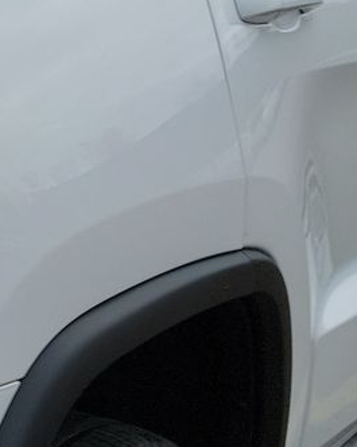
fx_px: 1494
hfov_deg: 12.0
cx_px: -373
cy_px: 195
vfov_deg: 17.0
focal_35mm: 113
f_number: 1.8
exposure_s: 1/264
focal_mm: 6.7
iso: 50
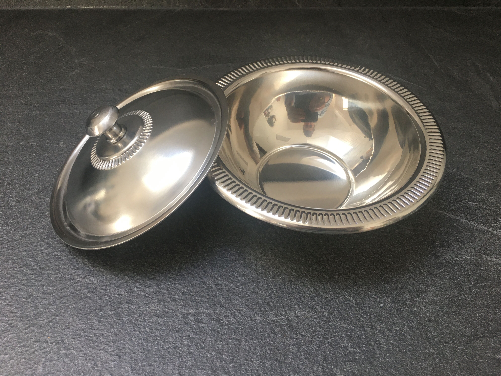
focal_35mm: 29
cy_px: 188
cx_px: 250
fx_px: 420
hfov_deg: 61.7
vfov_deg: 48.2
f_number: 2.2
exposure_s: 1/33
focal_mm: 4.15
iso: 40
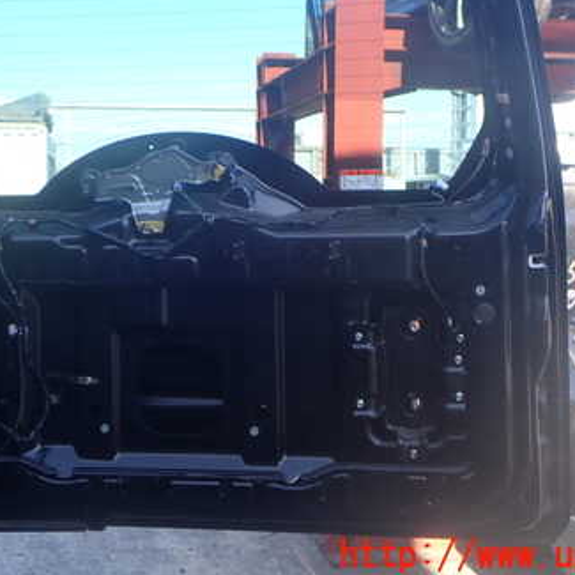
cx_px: 209
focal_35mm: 49
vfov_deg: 34.3
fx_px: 921
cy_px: 180
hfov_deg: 34.5
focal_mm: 5.4
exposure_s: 1/125
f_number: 3.2
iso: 100
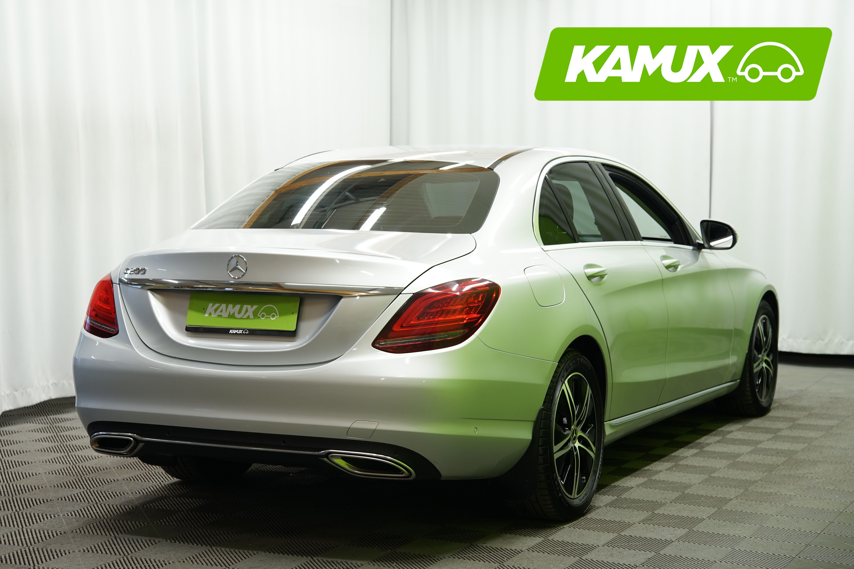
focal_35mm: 64
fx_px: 1518
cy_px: 284
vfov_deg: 21.2
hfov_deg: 31.4
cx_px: 427
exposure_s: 1/15
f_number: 5.6
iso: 500
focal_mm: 64
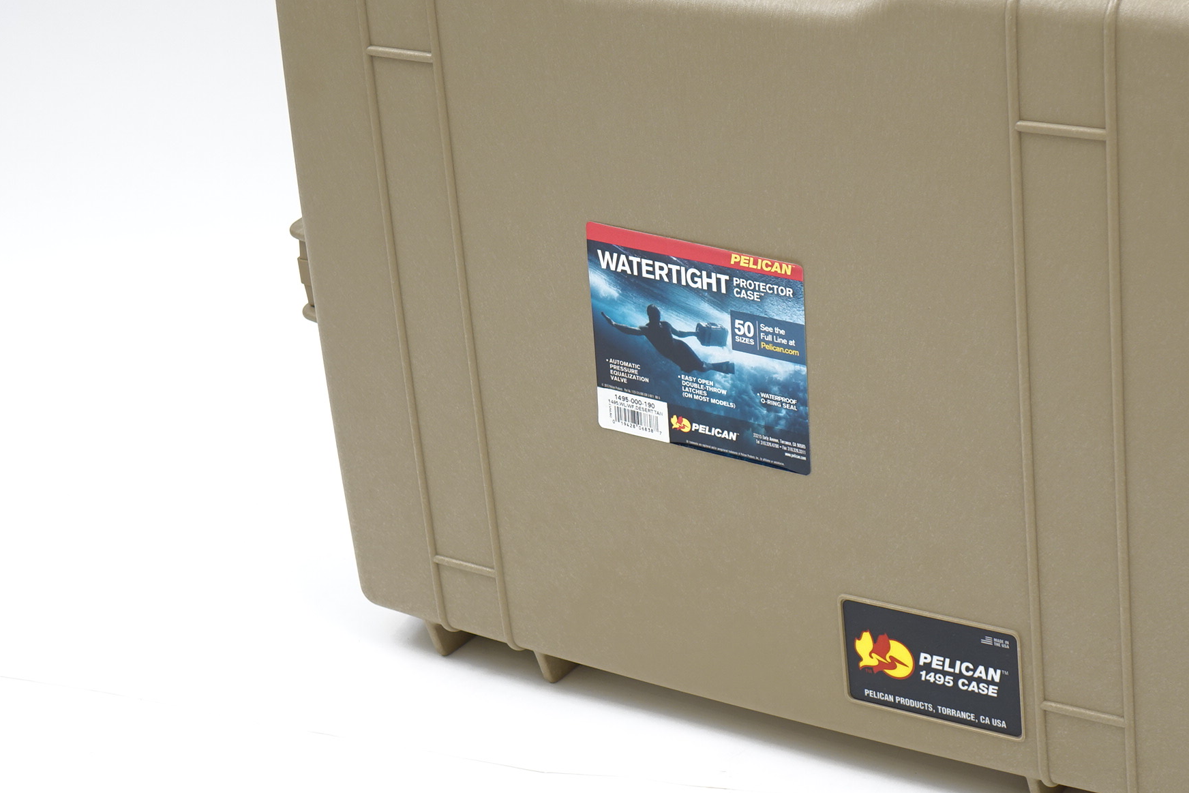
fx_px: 2642
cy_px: 283
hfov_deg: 25.2
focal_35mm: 80
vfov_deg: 17.0
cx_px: 804
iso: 200
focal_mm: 18.59
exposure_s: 1/60
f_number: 2.8
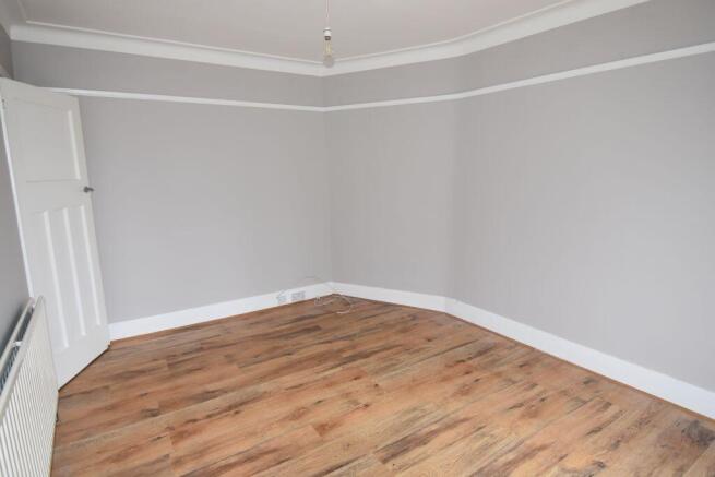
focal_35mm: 20
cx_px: 358
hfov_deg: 85.4
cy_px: 238
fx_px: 387
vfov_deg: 63.2
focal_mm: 13
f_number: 2.8
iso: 400
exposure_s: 1/125
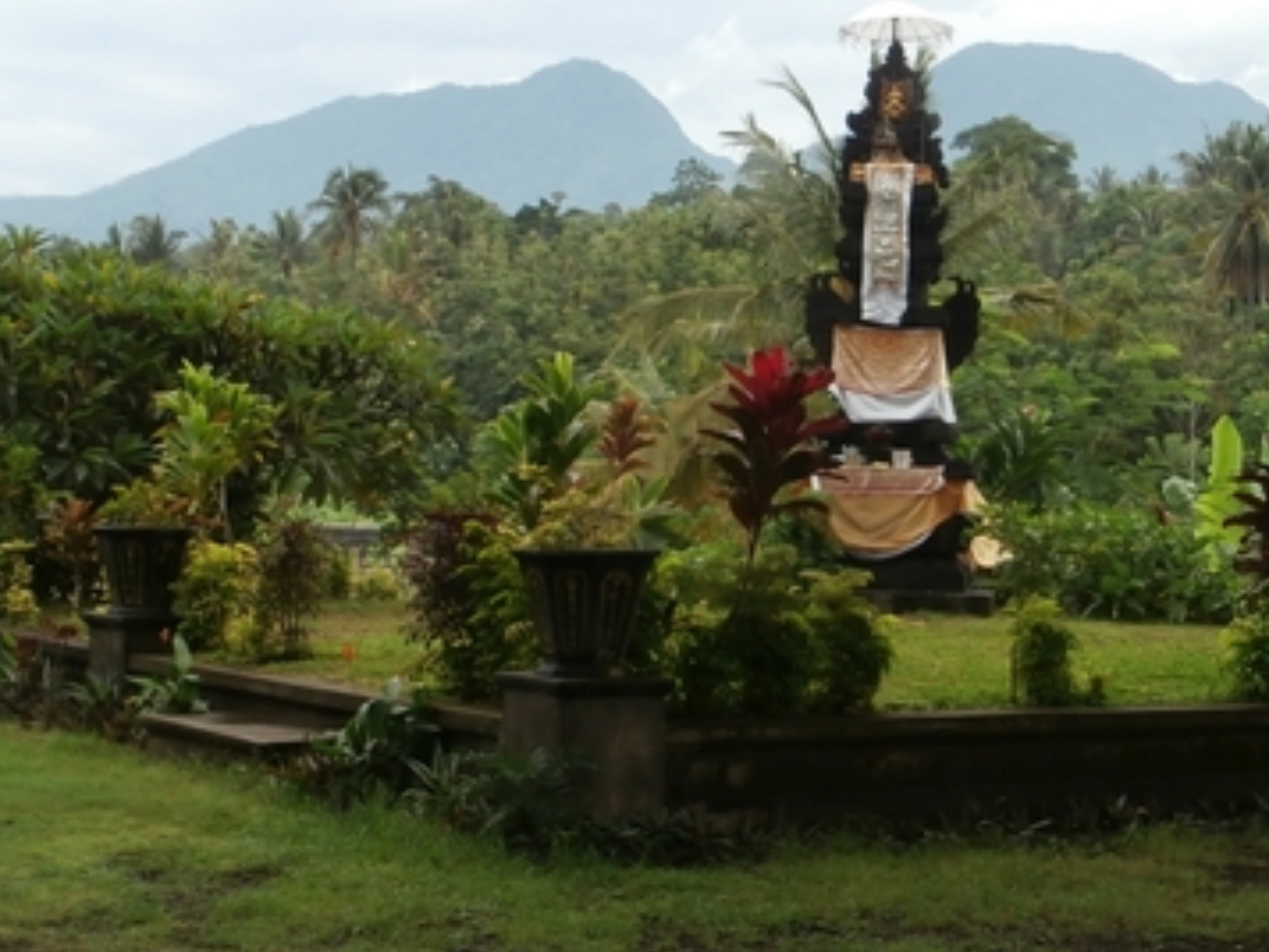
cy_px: 284
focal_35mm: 79
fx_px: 2897
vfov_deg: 18.6
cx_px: 732
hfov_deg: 24.7
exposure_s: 1/320
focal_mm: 8.29
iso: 100
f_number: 4.2
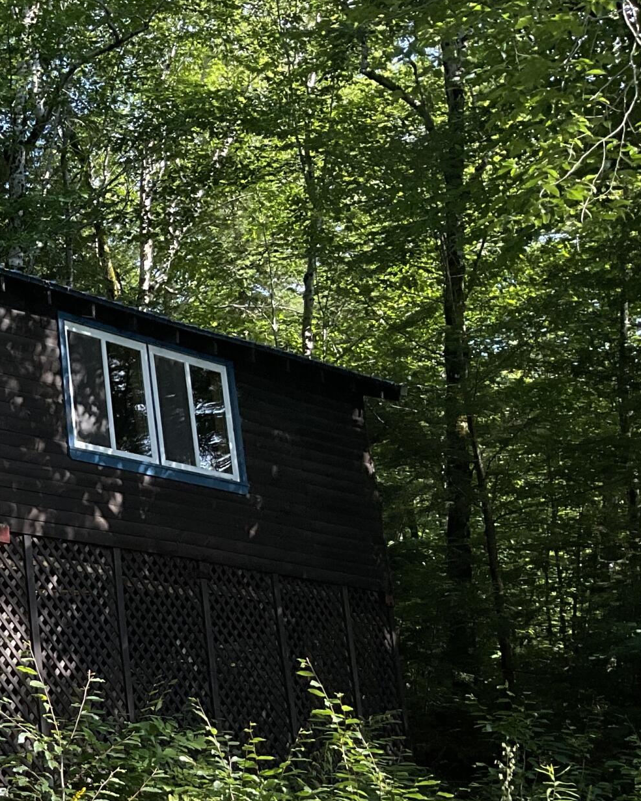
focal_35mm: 69
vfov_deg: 26.9
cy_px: 651
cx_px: -316
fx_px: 1636
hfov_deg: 19.4
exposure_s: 1/409
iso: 16
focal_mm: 3
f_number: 1.8
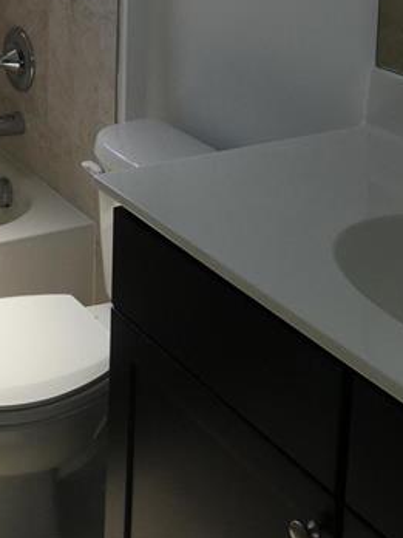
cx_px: -25
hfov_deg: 21.9
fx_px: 993
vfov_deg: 27.7
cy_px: -49
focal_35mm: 64
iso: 25
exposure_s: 1/124
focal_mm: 4.15
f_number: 2.2
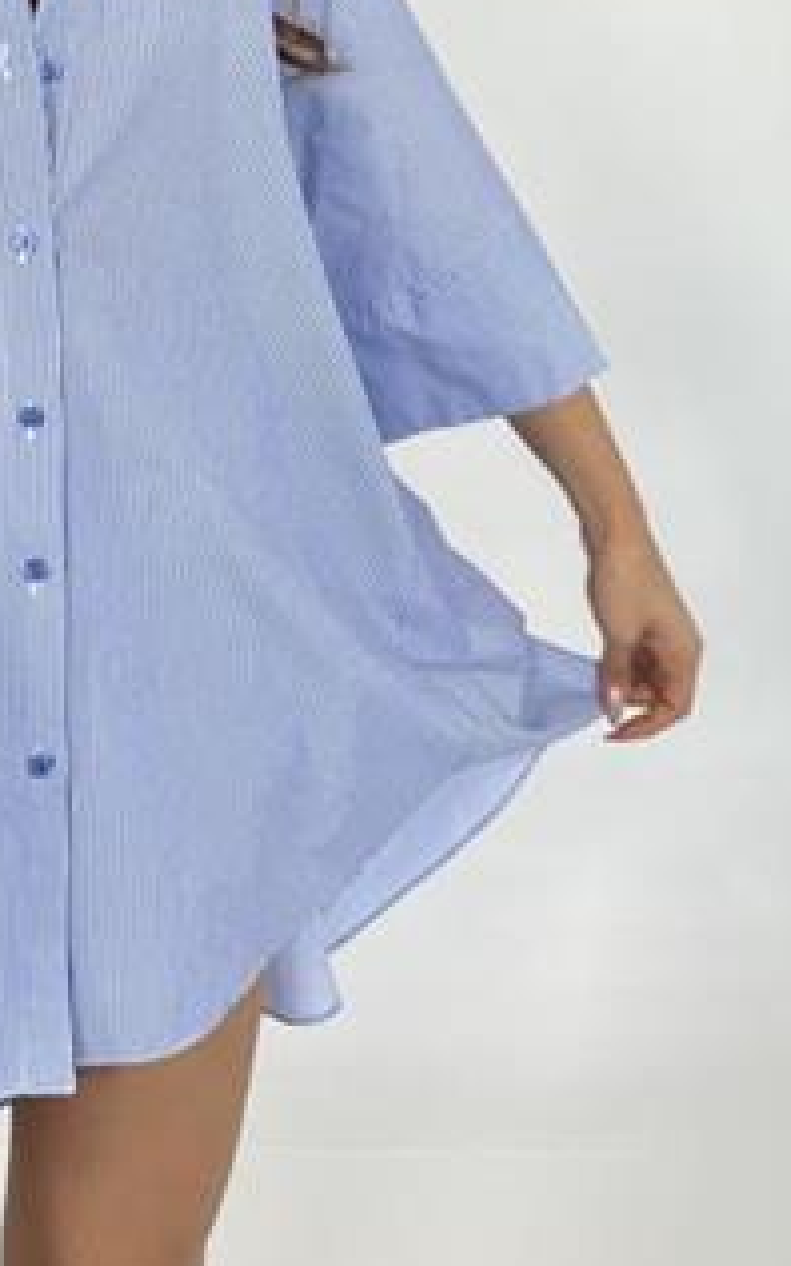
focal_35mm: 58
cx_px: 12
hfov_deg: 21.6
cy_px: 128
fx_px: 2001
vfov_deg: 33.3
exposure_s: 1/121
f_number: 1.5
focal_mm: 5.7
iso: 50
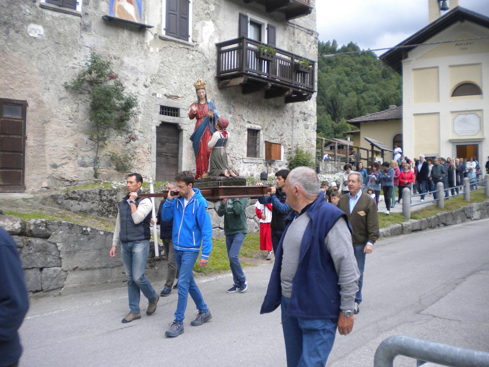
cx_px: 244
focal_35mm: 35
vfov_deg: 40.7
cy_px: 184
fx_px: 494
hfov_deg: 52.6
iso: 130
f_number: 3.1
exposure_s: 1/61.4
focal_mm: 6.3
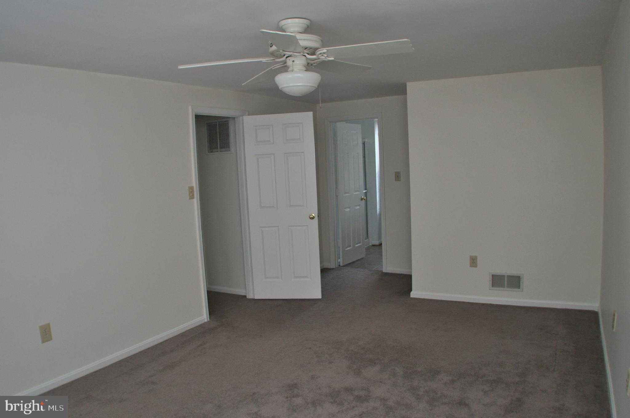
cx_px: 315
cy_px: 209
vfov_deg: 36.8
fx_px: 629
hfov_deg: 53.2
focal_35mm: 36
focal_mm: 24
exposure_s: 1/30
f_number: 4
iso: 800
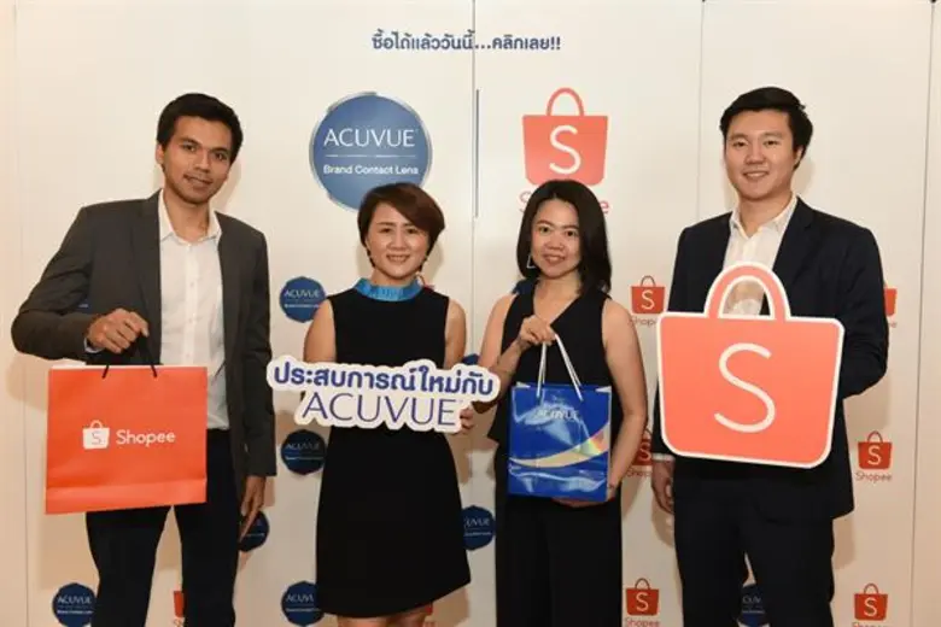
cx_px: 470
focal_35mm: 36
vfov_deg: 36.9
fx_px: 941
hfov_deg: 53.1
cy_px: 314
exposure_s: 1/200
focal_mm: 36
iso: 1600
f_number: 4
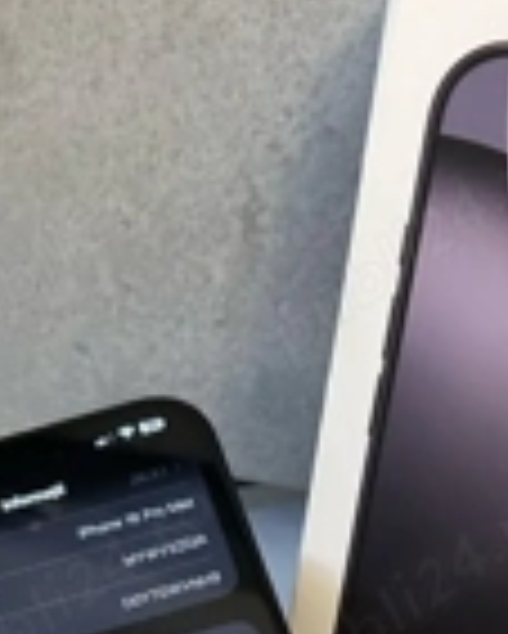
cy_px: 652
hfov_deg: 21.2
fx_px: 1352
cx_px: 157
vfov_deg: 25.0
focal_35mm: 72
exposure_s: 1/60
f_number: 1.5
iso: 500
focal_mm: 5.7
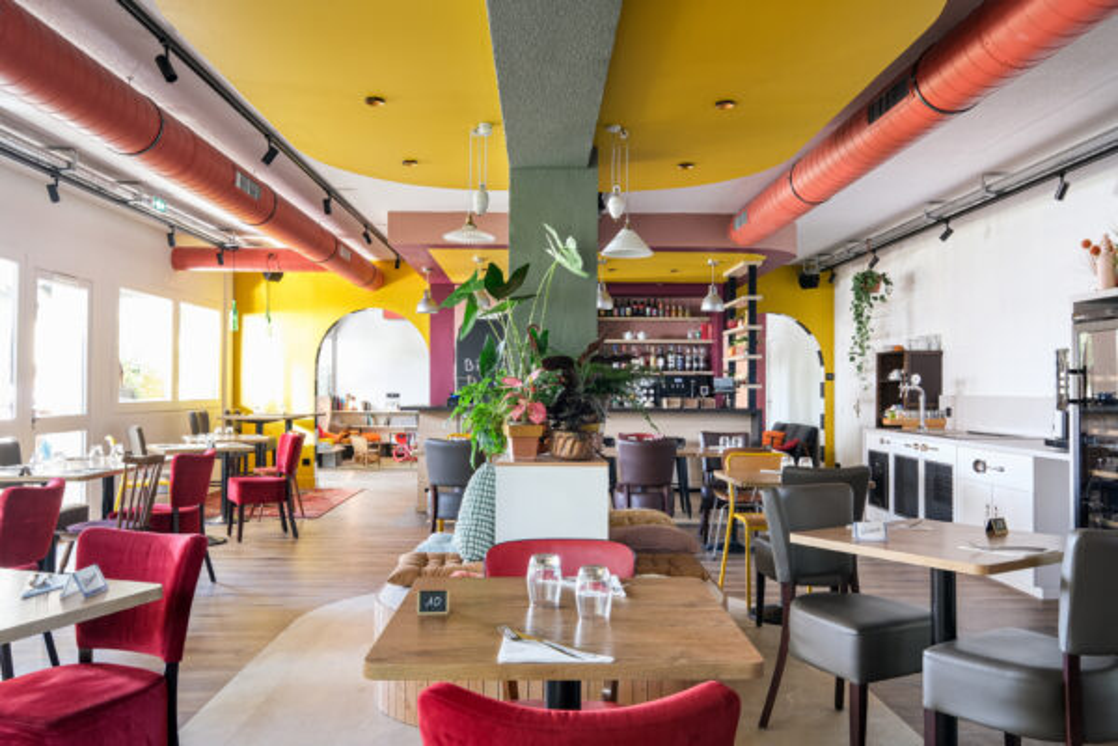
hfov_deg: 61.9
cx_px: 559
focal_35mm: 30
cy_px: 373
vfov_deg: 43.6
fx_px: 932
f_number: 8
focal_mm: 20
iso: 160
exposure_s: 1.1
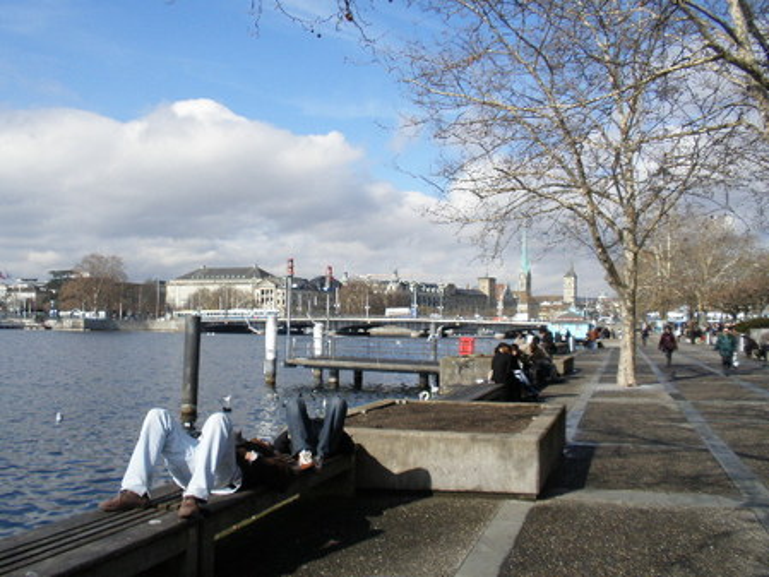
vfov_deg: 38.7
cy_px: 288
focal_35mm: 37
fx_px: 822
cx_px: 384
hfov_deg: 50.1
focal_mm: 6.6
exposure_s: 1/125
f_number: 10
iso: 64
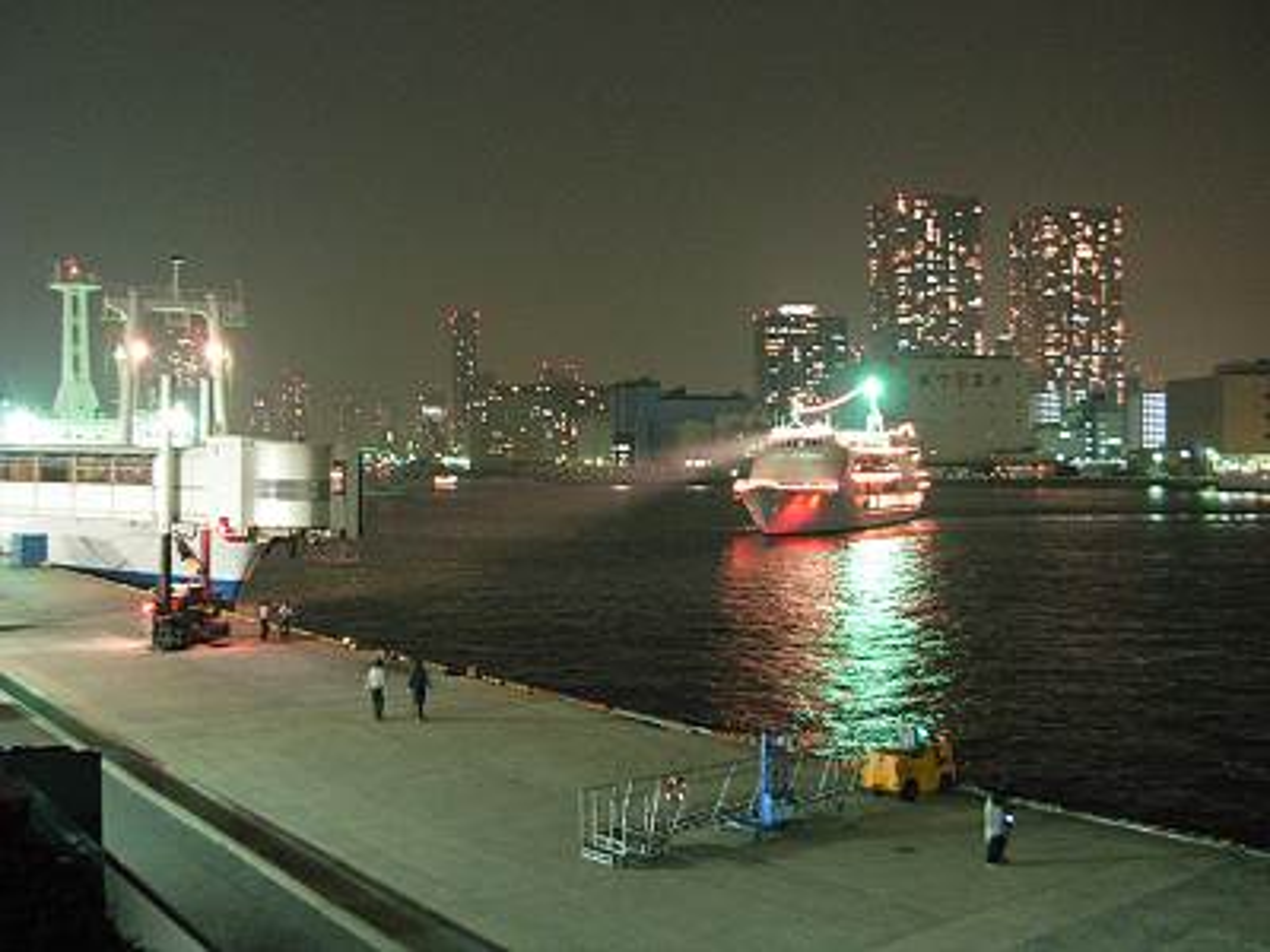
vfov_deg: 37.7
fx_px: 1394
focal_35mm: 38
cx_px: 635
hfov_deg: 49.0
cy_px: 476
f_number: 2.9
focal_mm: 6.3
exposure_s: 1/1.4
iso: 388
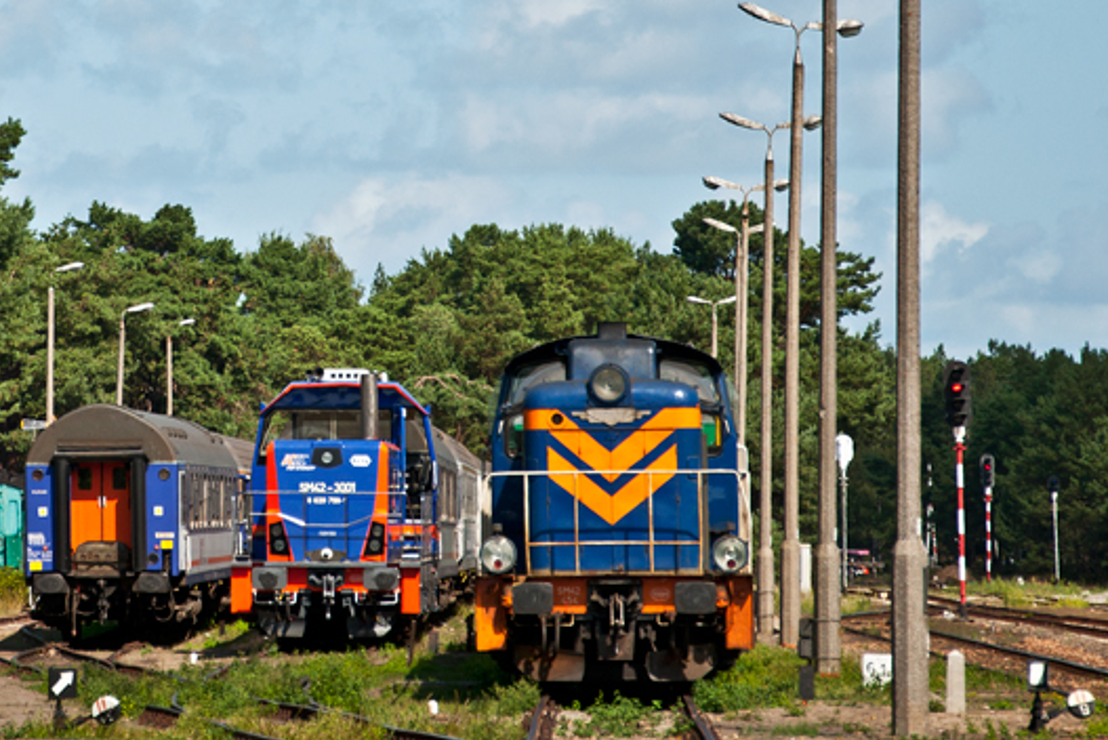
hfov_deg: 7.7
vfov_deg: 5.1
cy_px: 182
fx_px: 8253
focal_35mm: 268
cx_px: 219
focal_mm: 92
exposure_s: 1/800
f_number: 5.6
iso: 200
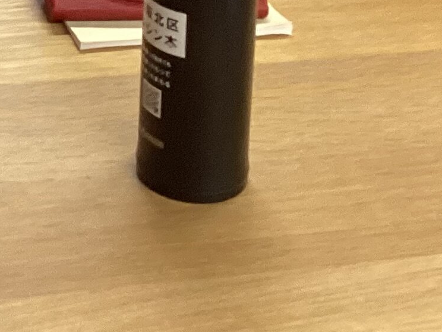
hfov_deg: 13.9
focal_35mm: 136
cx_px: -158
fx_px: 1737
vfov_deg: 10.2
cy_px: -298
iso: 200
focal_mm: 3.3
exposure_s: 1/60
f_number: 2.4
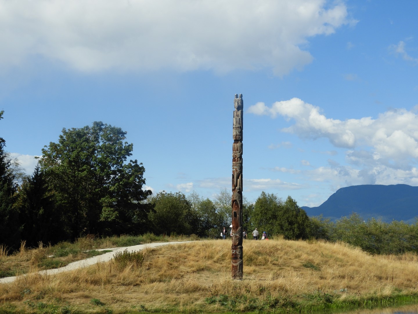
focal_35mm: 65
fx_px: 785
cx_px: 209
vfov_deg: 22.6
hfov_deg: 29.8
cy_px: 157
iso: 100
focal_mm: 11.6
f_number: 4.2
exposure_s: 1/1000
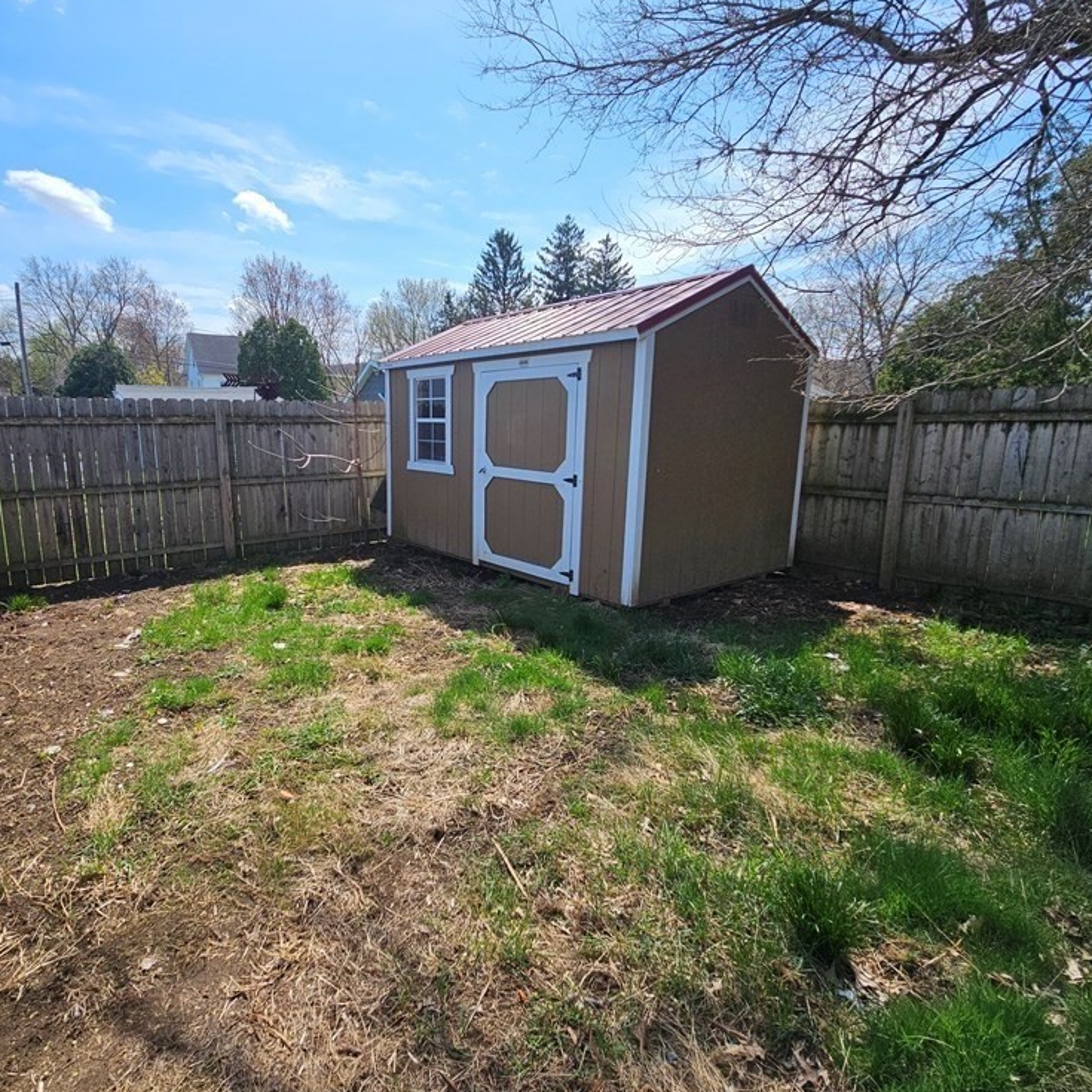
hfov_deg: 86.9
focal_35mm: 16
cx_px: 468
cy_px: 527
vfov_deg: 87.4
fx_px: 571
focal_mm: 2.2
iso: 50
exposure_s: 1/1737
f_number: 2.2
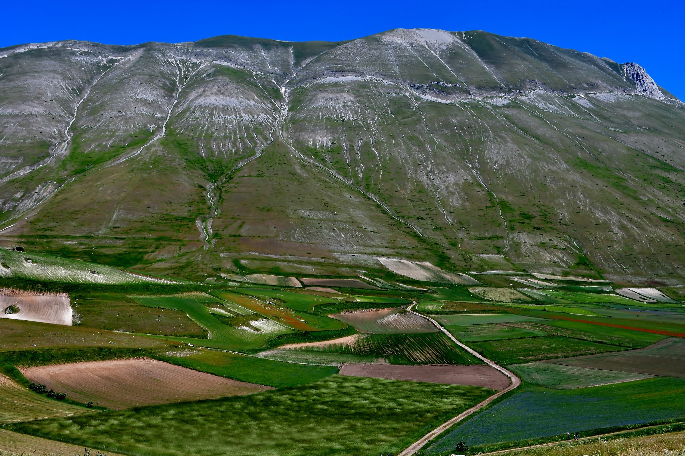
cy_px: 228
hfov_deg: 49.6
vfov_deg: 34.2
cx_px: 342
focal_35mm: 39
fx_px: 742
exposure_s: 1/250
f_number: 8
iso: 100
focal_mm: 26
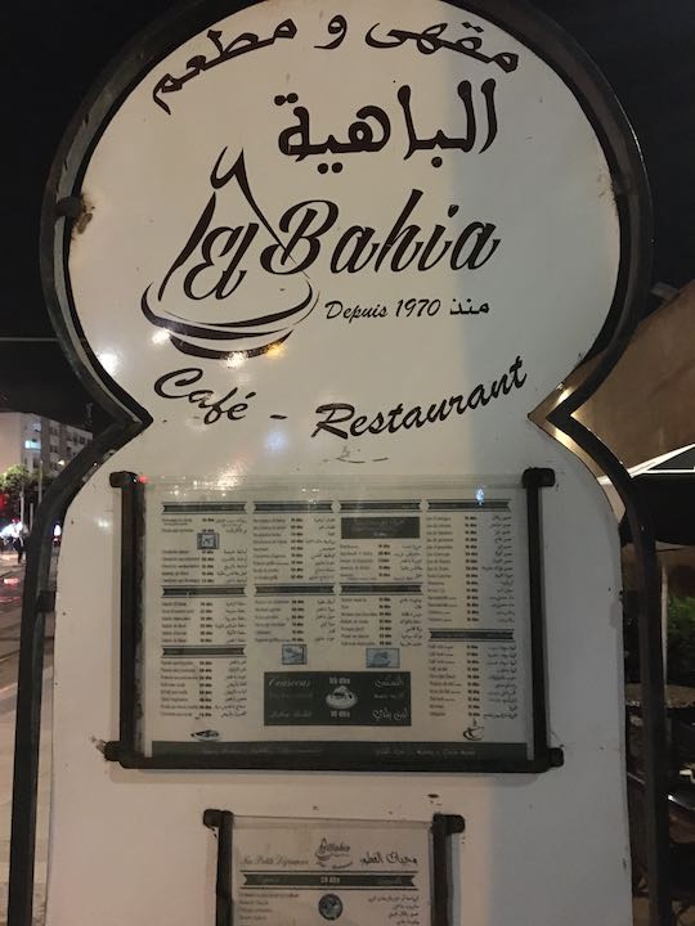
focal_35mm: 29
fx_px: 776
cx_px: 348
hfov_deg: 48.2
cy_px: 463
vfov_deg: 61.7
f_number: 2.2
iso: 640
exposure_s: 1/17
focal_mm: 4.15
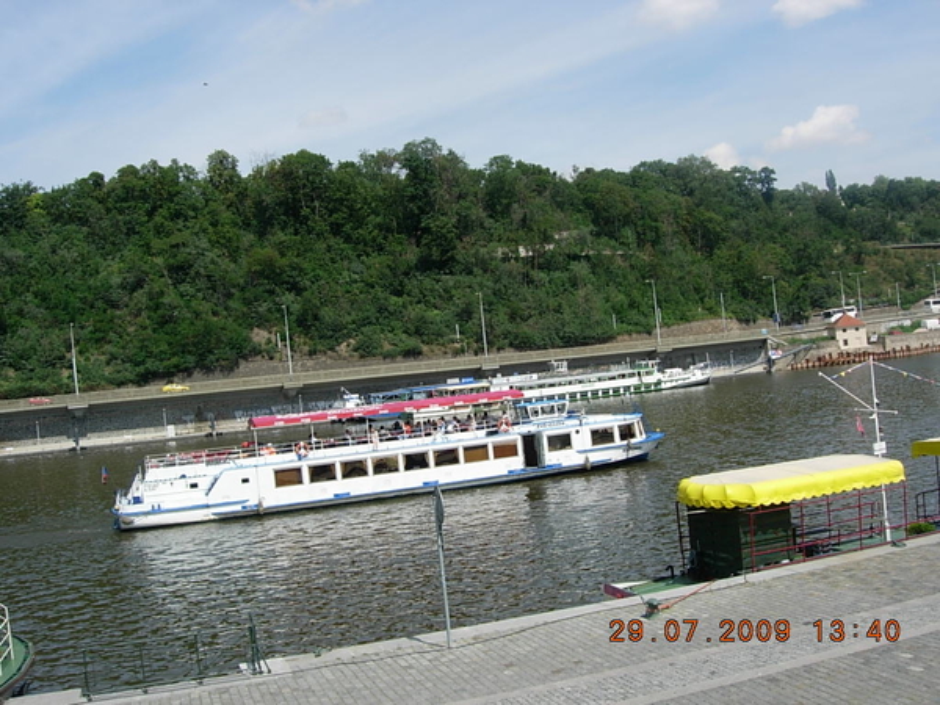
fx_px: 1032
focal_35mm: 38
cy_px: 352
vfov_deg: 37.7
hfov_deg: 49.0
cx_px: 470
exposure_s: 1/664
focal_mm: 7.8
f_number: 4.8
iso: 64
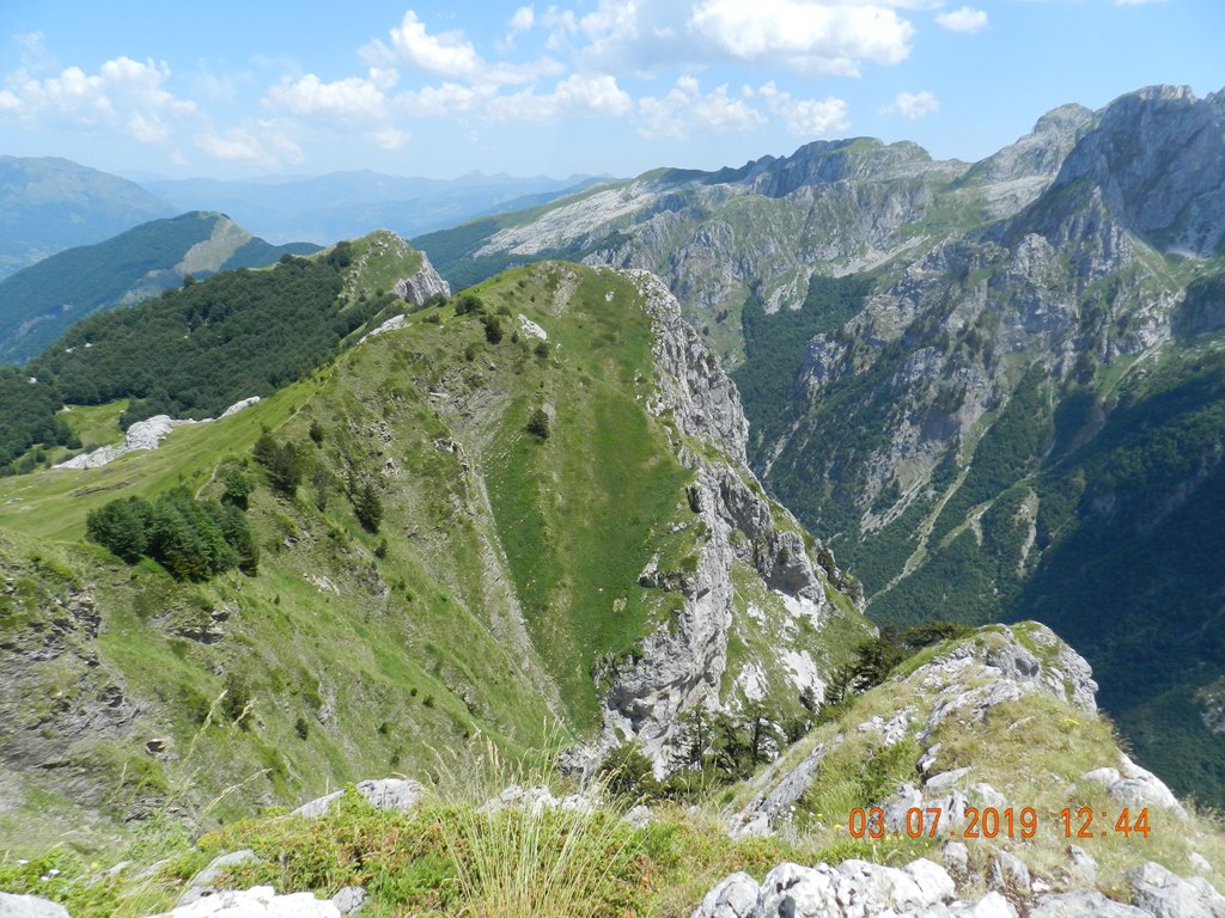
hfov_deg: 73.9
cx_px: 612
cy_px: 459
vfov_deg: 58.9
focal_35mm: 23
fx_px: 814
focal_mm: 4
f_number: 4
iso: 160
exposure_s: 1/800
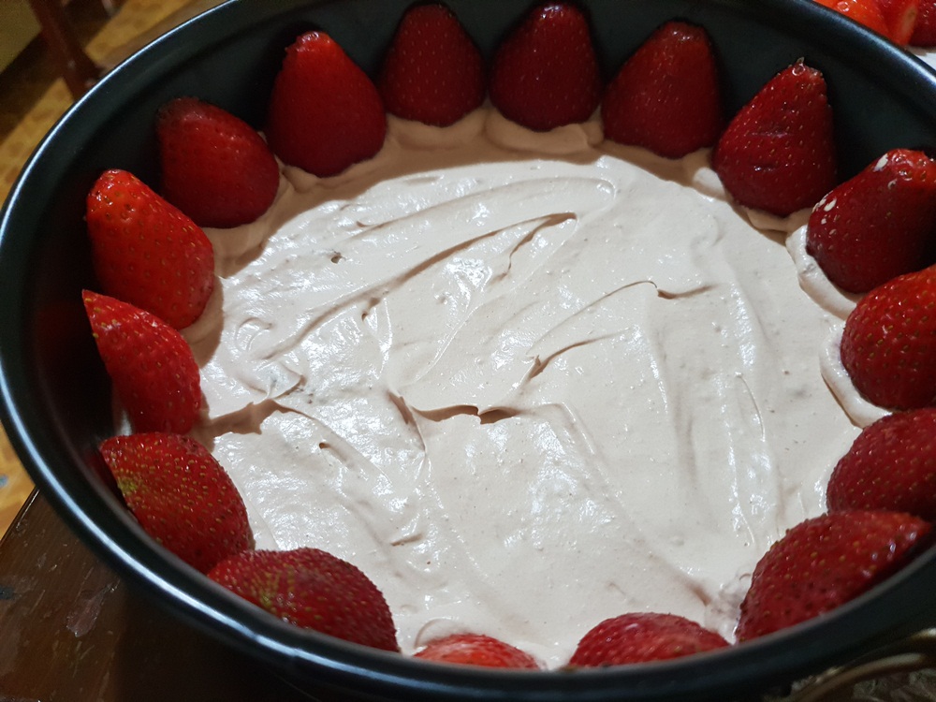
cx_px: 468
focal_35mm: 26
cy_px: 351
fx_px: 703
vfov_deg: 53.1
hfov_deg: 67.3
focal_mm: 4.3
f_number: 1.5
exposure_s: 1/25
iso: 320
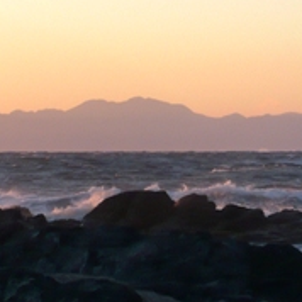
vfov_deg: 7.4
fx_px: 2329
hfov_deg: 7.4
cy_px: 114
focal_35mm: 236
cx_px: 297
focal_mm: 13
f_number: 5
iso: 100
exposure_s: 1/125
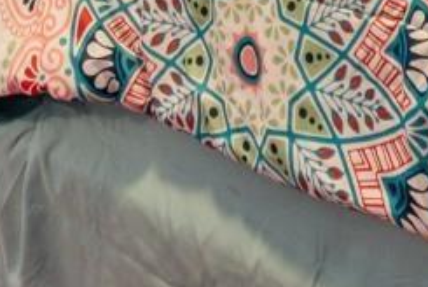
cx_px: 300
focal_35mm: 99
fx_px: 1178
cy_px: -574
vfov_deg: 10.2
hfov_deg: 20.5
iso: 100
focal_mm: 10
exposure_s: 1/5
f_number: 4.5
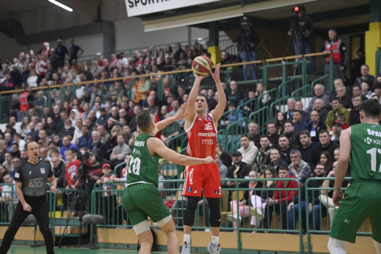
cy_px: 127
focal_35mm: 102
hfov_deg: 20.0
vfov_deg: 13.4
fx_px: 1080
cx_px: 190
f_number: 2.8
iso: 4000
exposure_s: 1/1000
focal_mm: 102
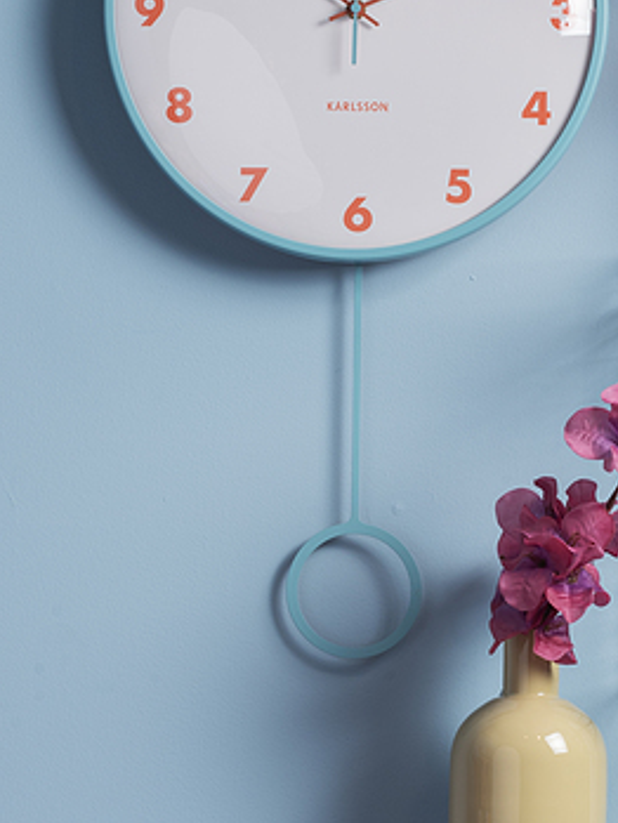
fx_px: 6257
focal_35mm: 263
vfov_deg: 7.5
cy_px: 525
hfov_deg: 5.6
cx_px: 593
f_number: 16
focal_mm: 110
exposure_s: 1/125
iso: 100
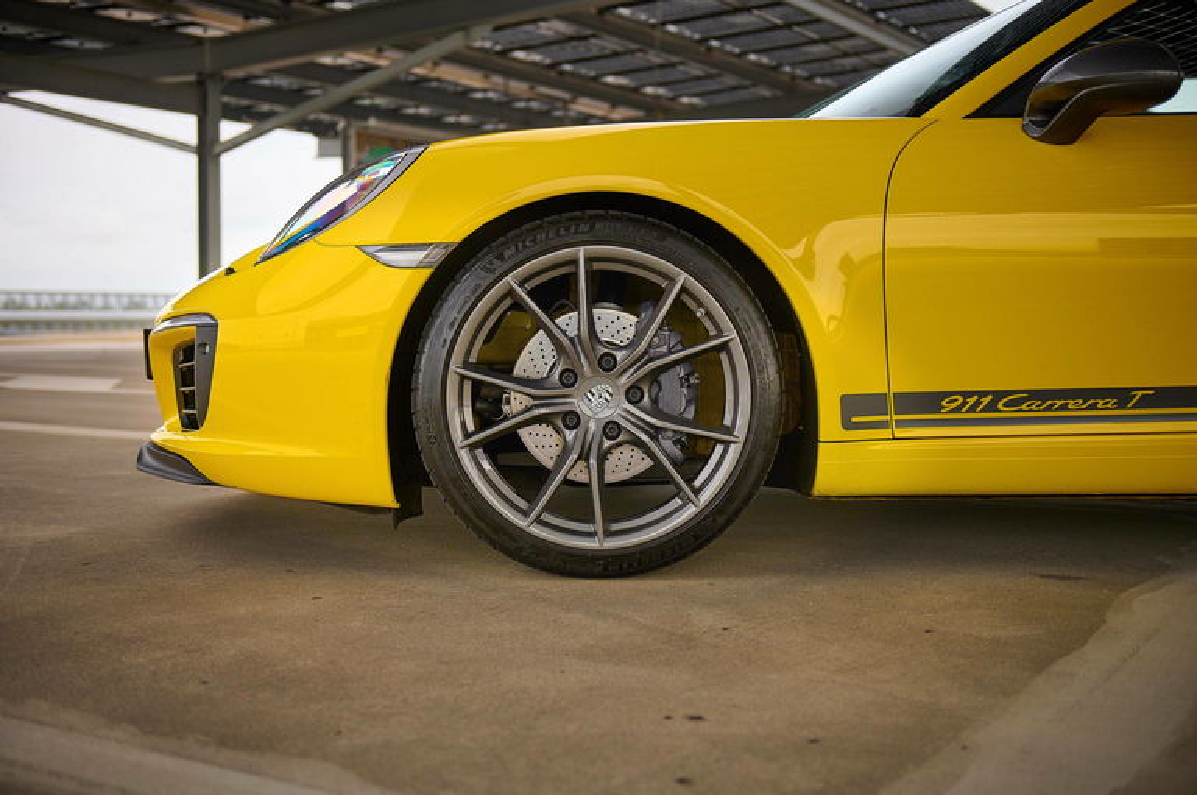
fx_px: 1395
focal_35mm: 42
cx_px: 598
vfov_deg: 31.8
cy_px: 398
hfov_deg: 46.5
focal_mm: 42
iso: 800
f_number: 2.8
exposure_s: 1/1250
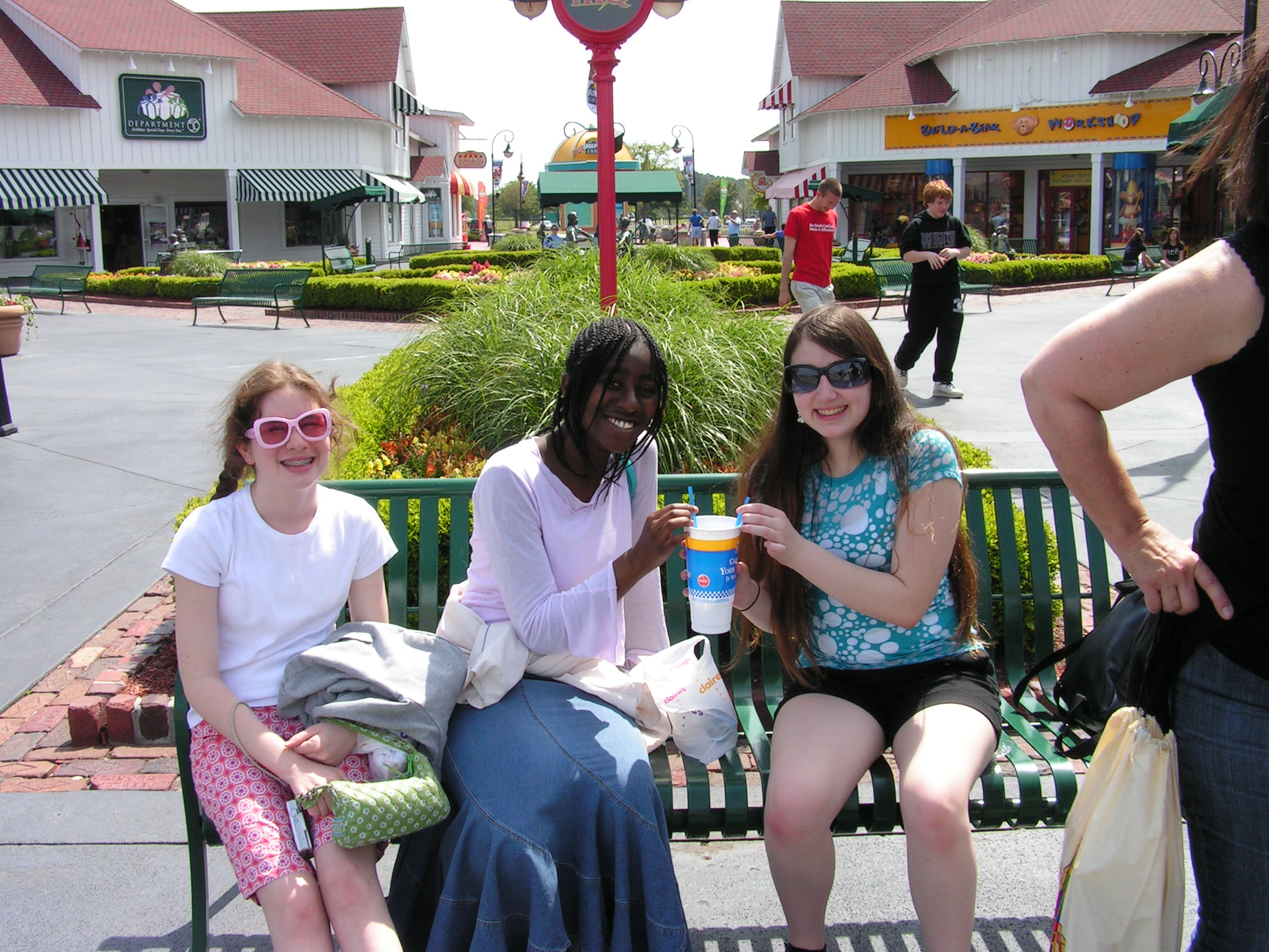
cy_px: 476
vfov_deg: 37.7
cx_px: 634
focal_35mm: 38
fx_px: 1393
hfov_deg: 49.0
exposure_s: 1/200
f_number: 5.6
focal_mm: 6.3
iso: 50
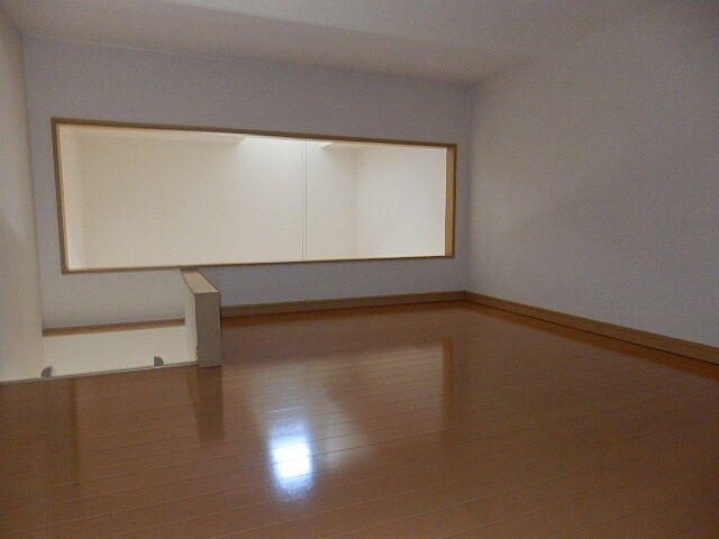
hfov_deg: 71.6
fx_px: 498
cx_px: 360
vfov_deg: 56.8
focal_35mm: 24
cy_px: 270
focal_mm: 4.2
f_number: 3
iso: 800
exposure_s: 1/30
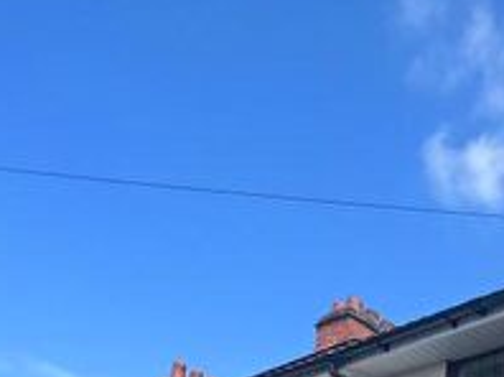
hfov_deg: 30.9
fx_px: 669
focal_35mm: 46
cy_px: 638
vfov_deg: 22.3
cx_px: 675
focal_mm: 1.57
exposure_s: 1/834
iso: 32
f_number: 1.8
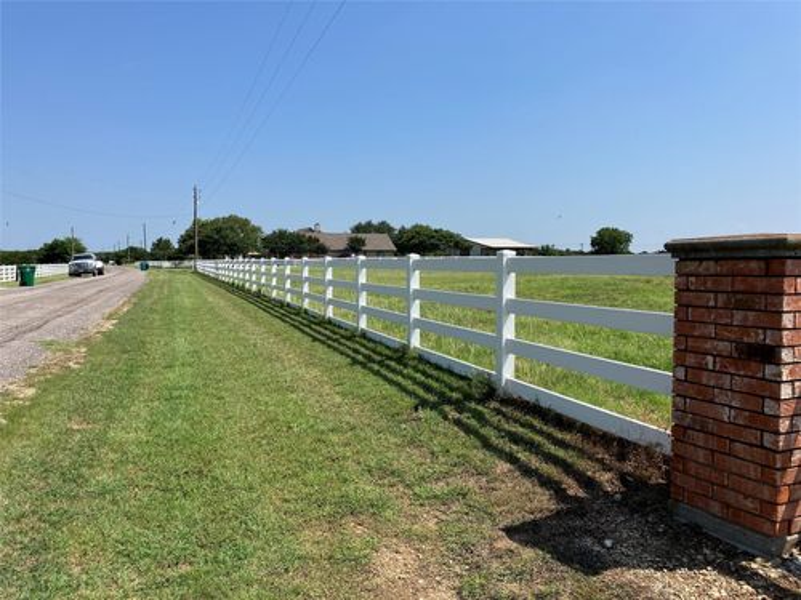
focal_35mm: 28
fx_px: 648
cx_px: 400
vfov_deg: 49.7
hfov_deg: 63.4
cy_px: 300
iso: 32
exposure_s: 1/2433
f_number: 1.8
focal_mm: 3.99
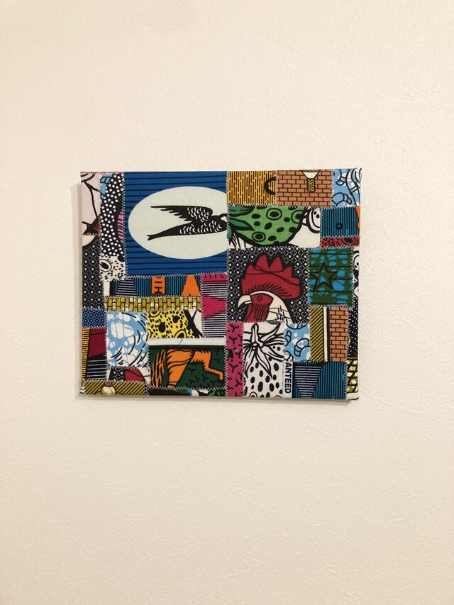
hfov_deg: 49.8
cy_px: 302
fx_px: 490
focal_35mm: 28
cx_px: 227
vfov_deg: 63.4
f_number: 1.8
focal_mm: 3.99
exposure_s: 1/54
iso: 320
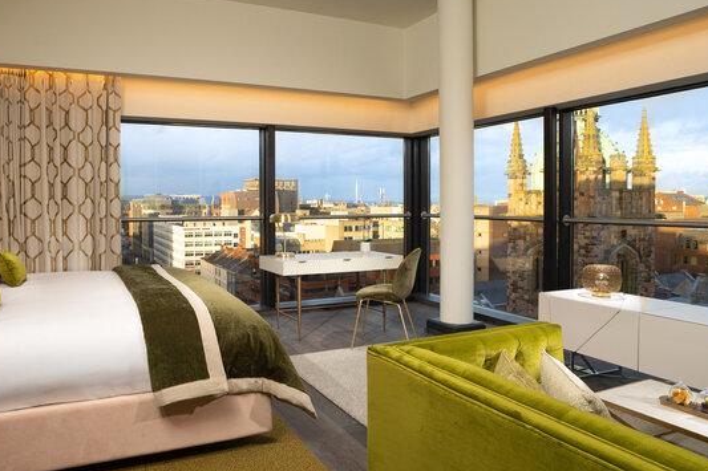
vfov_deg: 53.0
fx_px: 472
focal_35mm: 24
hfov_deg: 72.9
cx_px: 280
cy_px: 209
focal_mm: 16
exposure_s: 1/50
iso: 250
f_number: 8
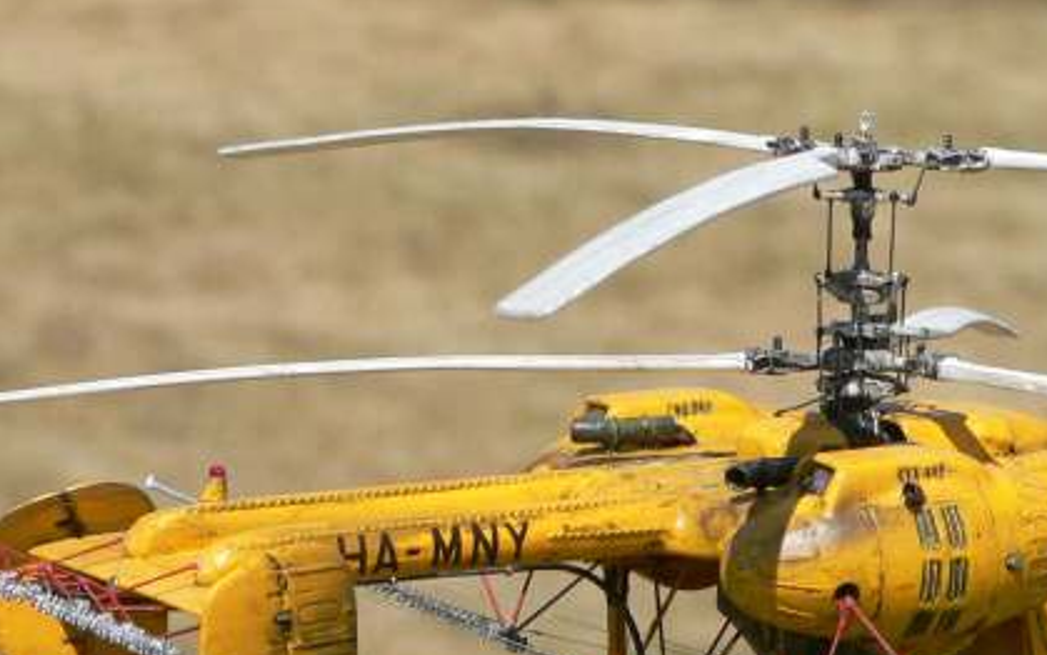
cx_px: 677
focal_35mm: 170
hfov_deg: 12.3
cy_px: 570
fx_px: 4851
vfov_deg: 7.7
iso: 80
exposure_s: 1/400
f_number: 5.2
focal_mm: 13.8
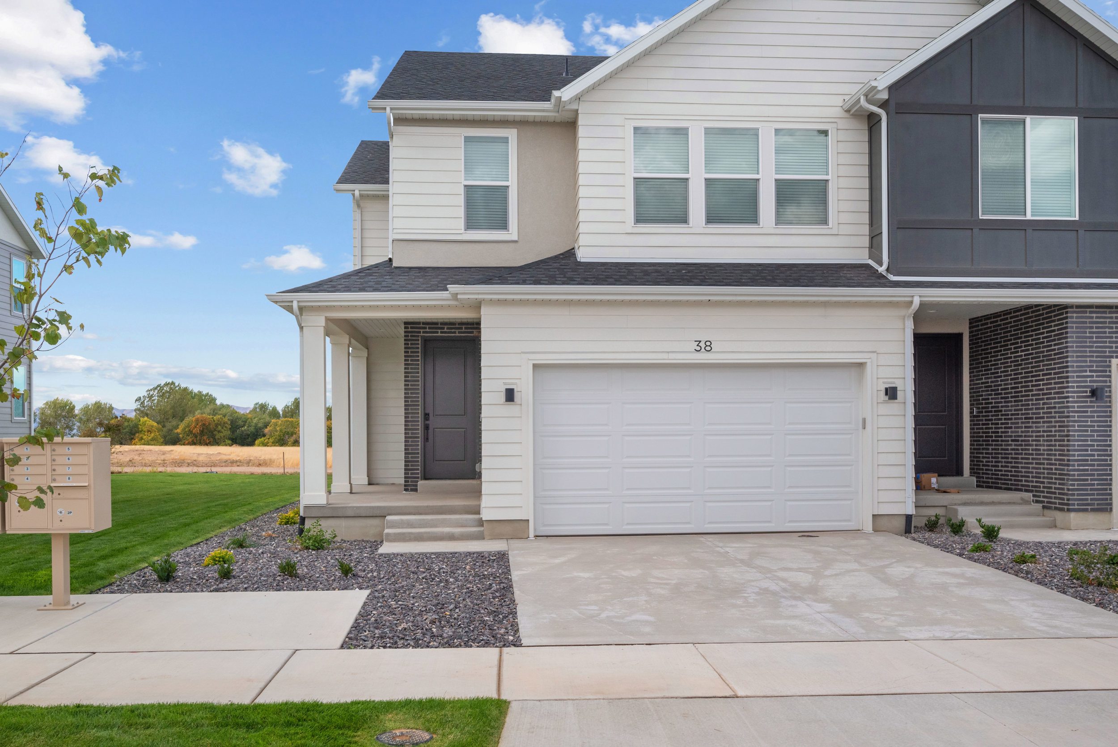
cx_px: 559
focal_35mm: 30
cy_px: 374
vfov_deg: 43.6
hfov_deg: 61.9
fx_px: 932
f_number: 8
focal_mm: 30
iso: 800
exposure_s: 1/250
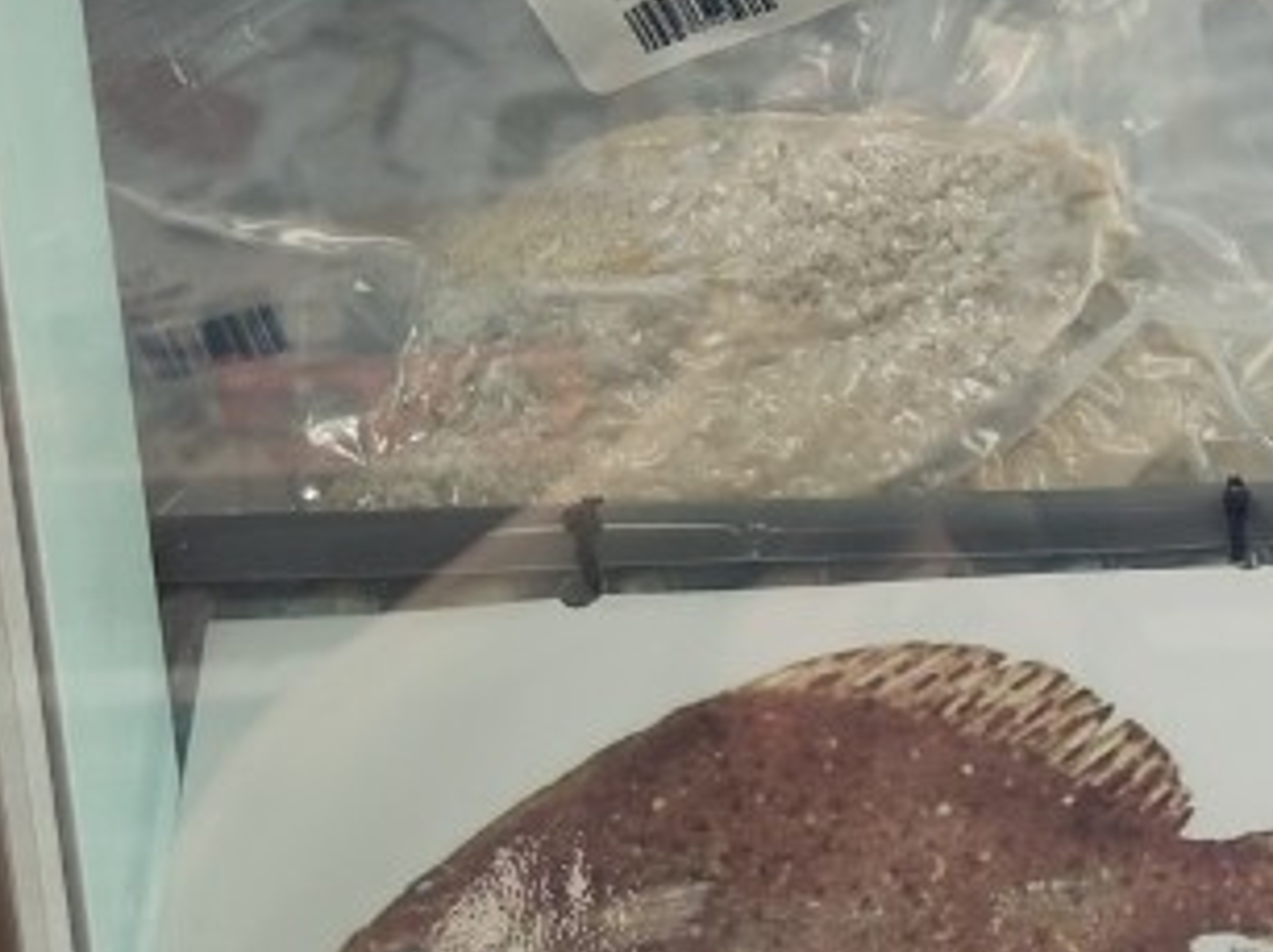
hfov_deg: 22.2
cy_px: 752
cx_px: 1751
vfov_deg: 18.9
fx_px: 2829
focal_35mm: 77
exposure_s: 1/60
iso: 32
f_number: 1.8
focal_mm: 5.4
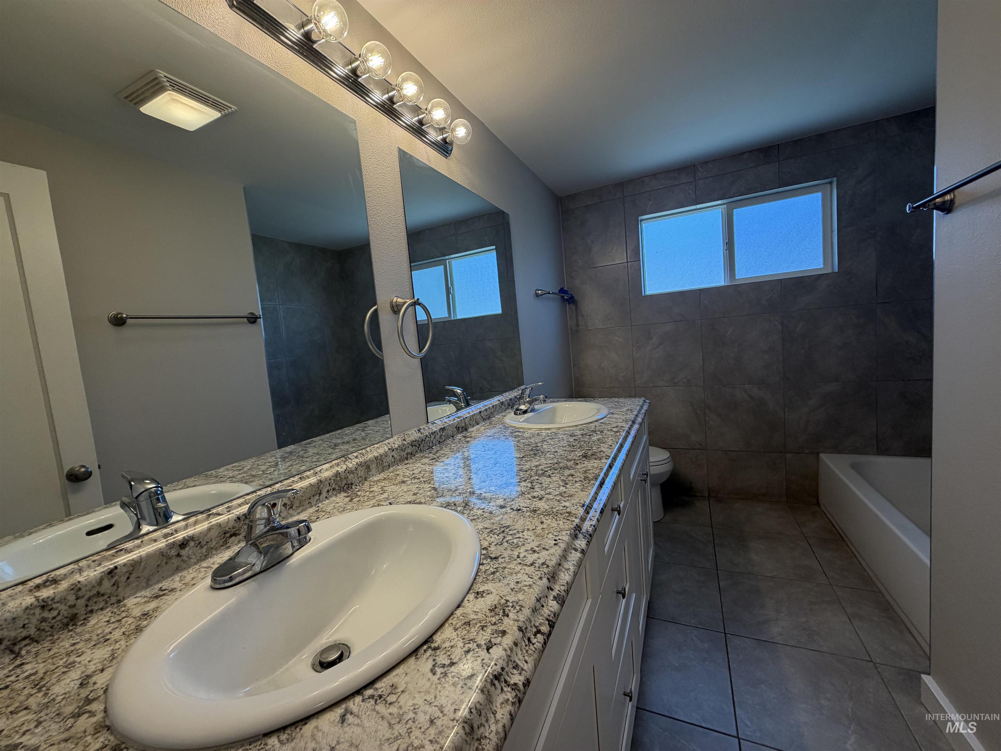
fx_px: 405
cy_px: 376
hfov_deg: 102.1
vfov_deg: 85.7
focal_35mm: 14
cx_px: 500
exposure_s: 1/120
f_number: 2.2
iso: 100
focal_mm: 2.22
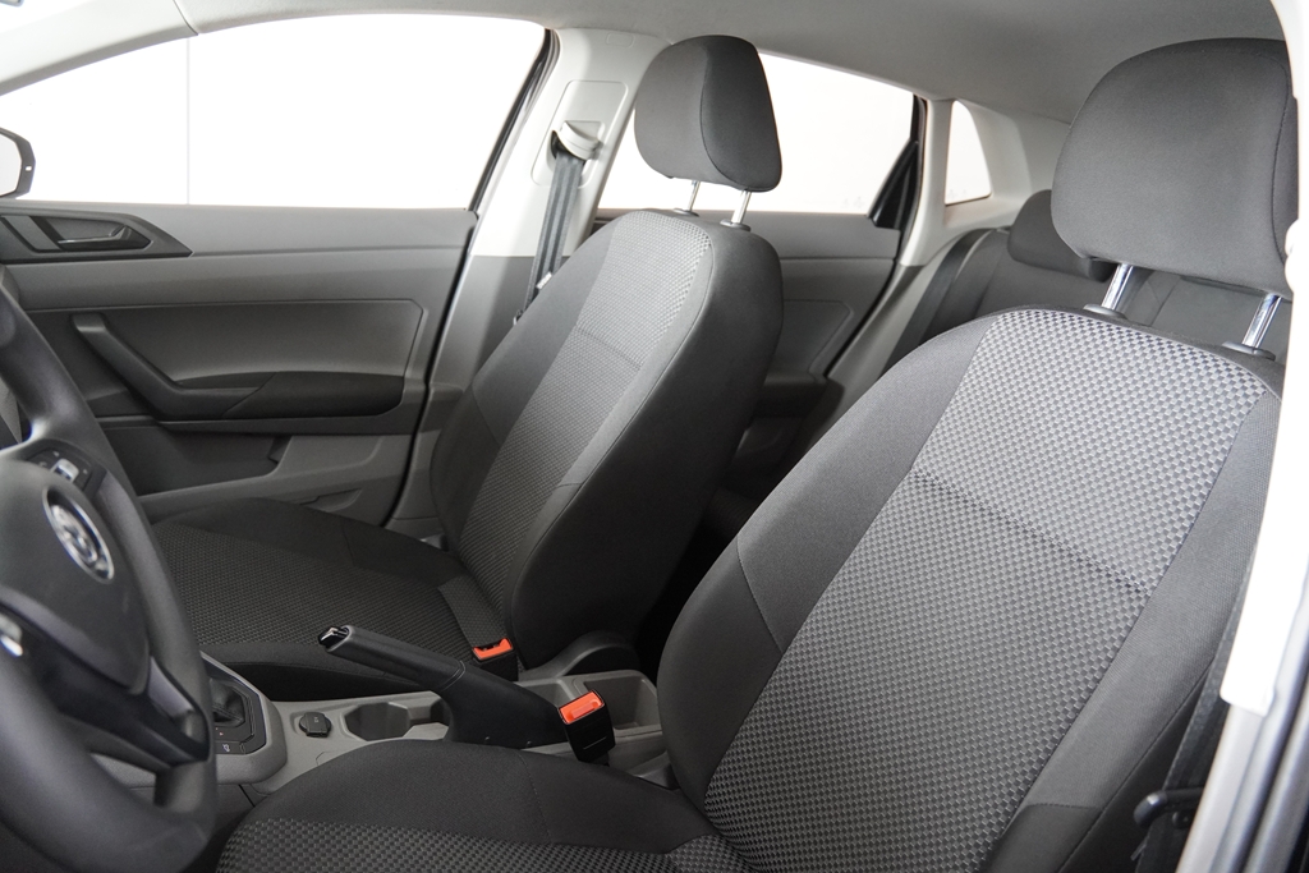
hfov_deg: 70.4
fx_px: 927
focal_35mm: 26
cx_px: 654
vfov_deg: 50.4
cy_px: 436
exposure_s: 1/160
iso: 2000
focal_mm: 17
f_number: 2.8
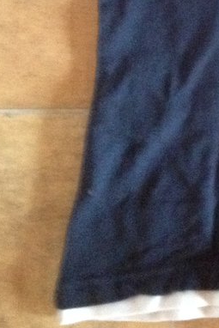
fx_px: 1158
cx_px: 365
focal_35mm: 127
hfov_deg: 10.3
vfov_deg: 15.6
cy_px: -48
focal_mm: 4.28
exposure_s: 1/15
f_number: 2.4
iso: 500
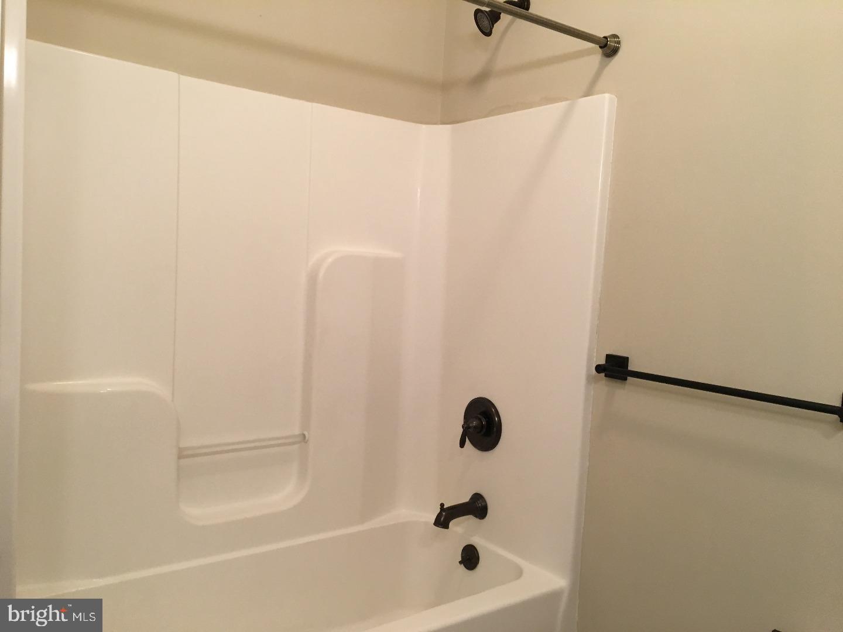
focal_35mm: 29
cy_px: 316
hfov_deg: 61.7
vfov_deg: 48.2
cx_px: 422
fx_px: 706
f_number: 2.2
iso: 100
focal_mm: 4.15
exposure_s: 1/30
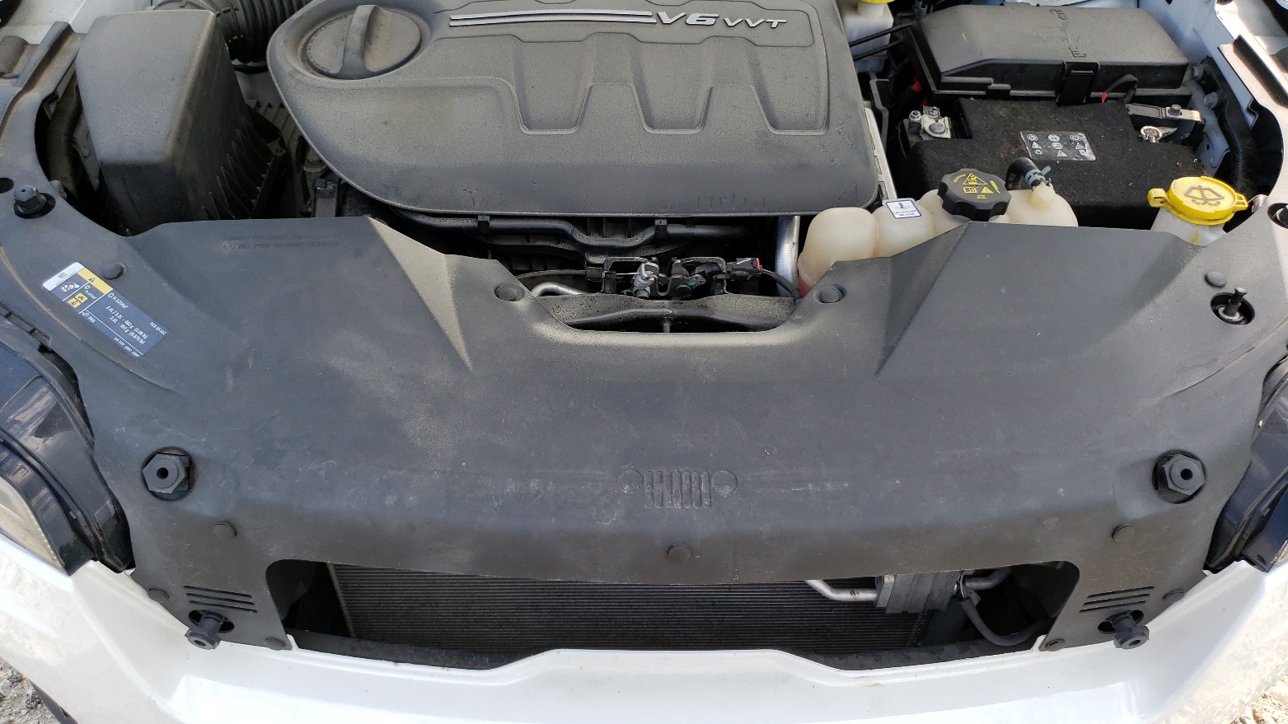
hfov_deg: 66.1
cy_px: 312
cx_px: 634
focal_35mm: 29
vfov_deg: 40.1
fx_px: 990
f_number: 1.5
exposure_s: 1/667
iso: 50
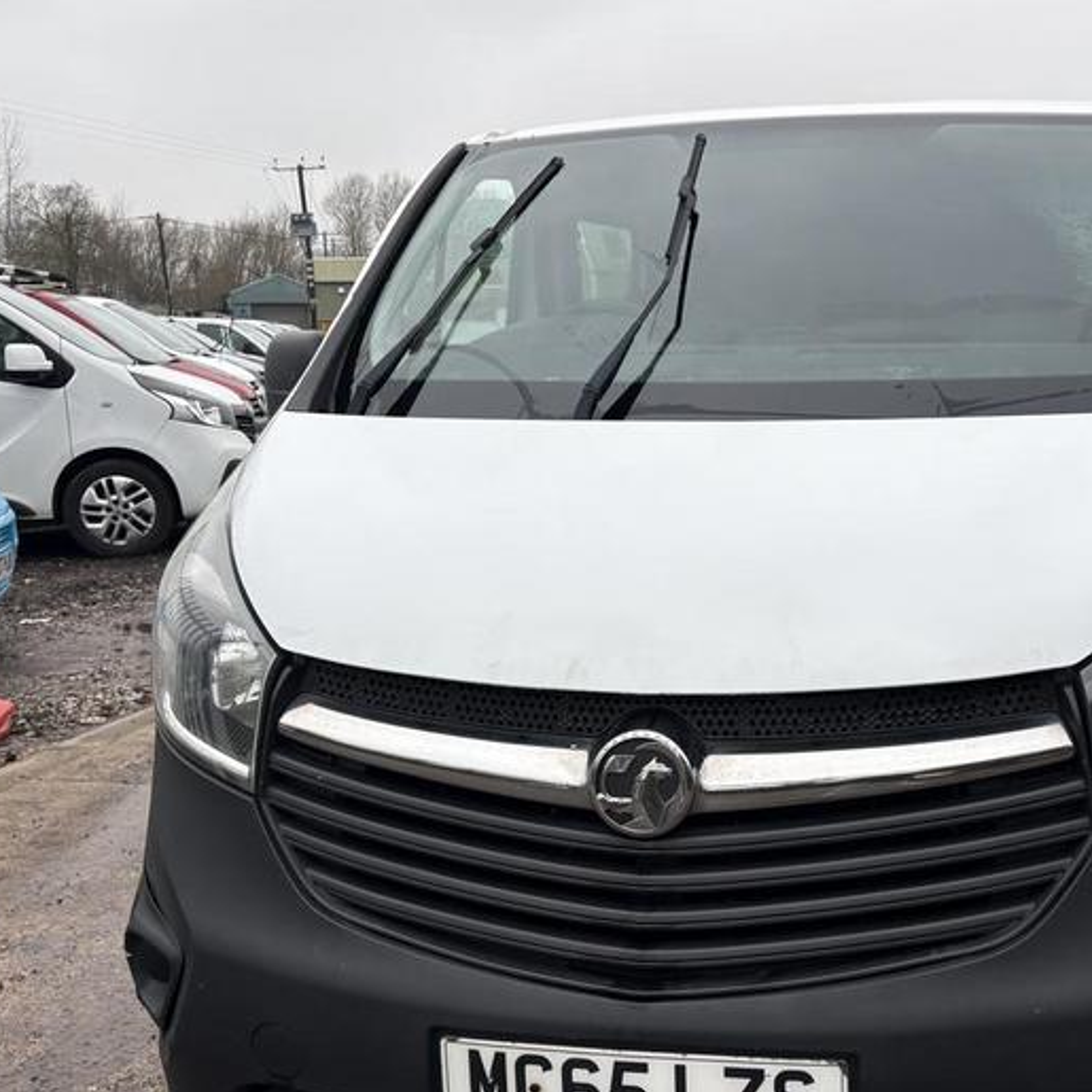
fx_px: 1428
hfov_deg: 41.2
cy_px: 657
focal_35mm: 40
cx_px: 755
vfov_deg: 41.7
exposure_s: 1/433
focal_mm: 5.96
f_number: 1.6
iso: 50
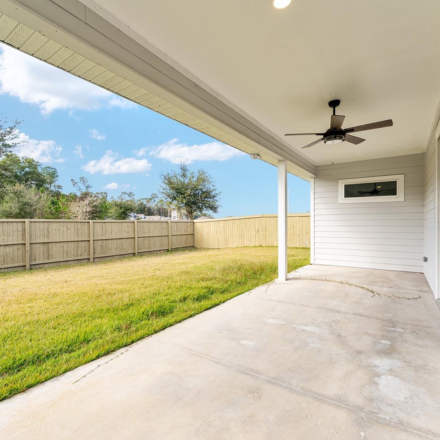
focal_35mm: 18
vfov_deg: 80.7
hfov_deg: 80.6
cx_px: 205
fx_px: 259
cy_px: 220
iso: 320
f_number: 7.1
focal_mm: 14
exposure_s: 1/125
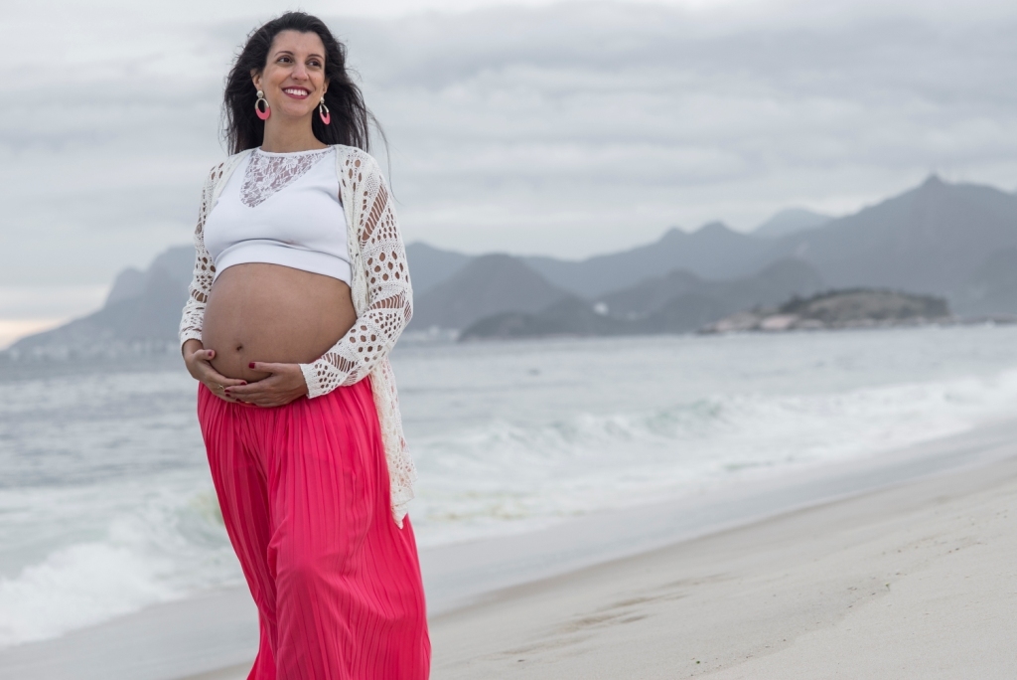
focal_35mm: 105
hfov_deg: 19.4
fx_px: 2968
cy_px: 340
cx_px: 508
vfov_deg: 13.1
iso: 250
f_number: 6.3
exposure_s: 1/200
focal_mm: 105
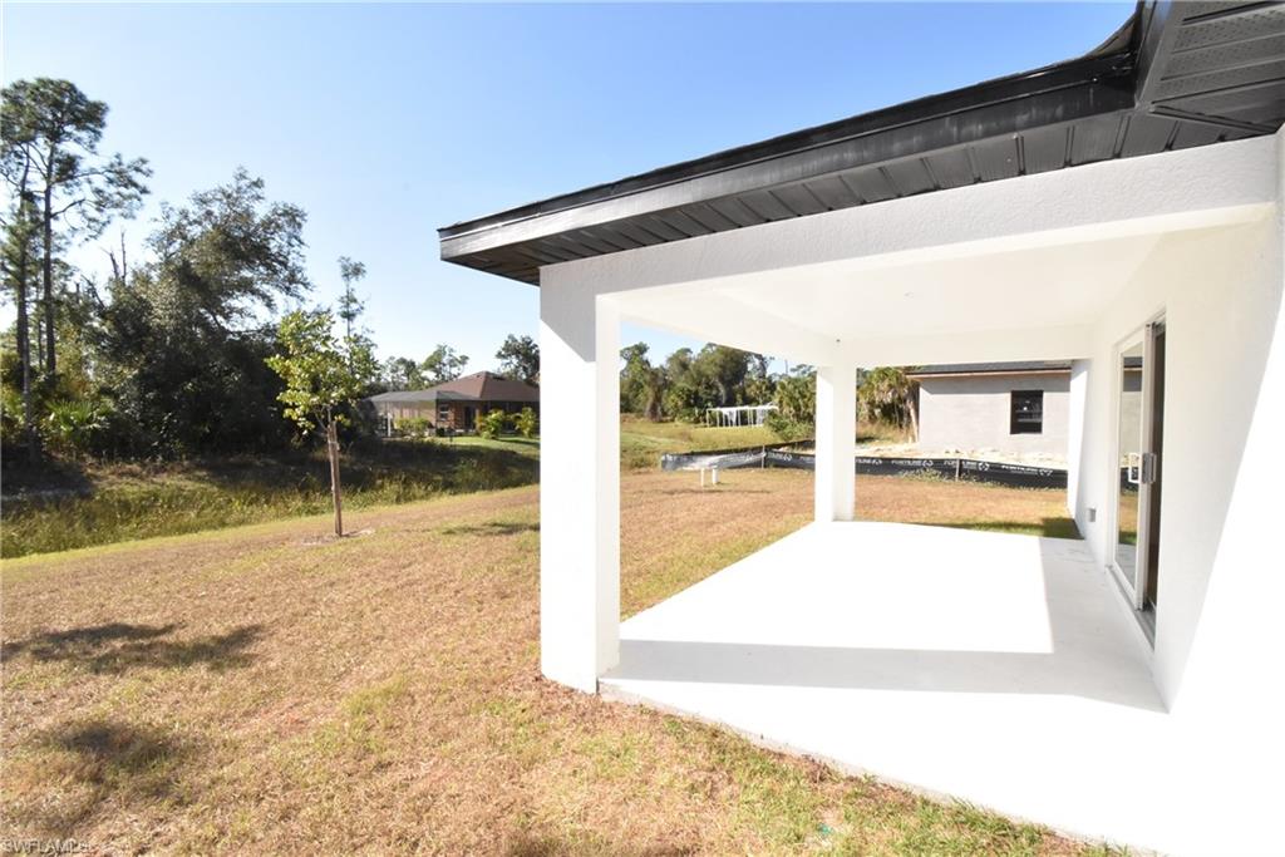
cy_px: 428
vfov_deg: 77.3
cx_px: 642
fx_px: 535
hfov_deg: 100.4
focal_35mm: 15
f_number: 22
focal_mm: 10
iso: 1600
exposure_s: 1/200
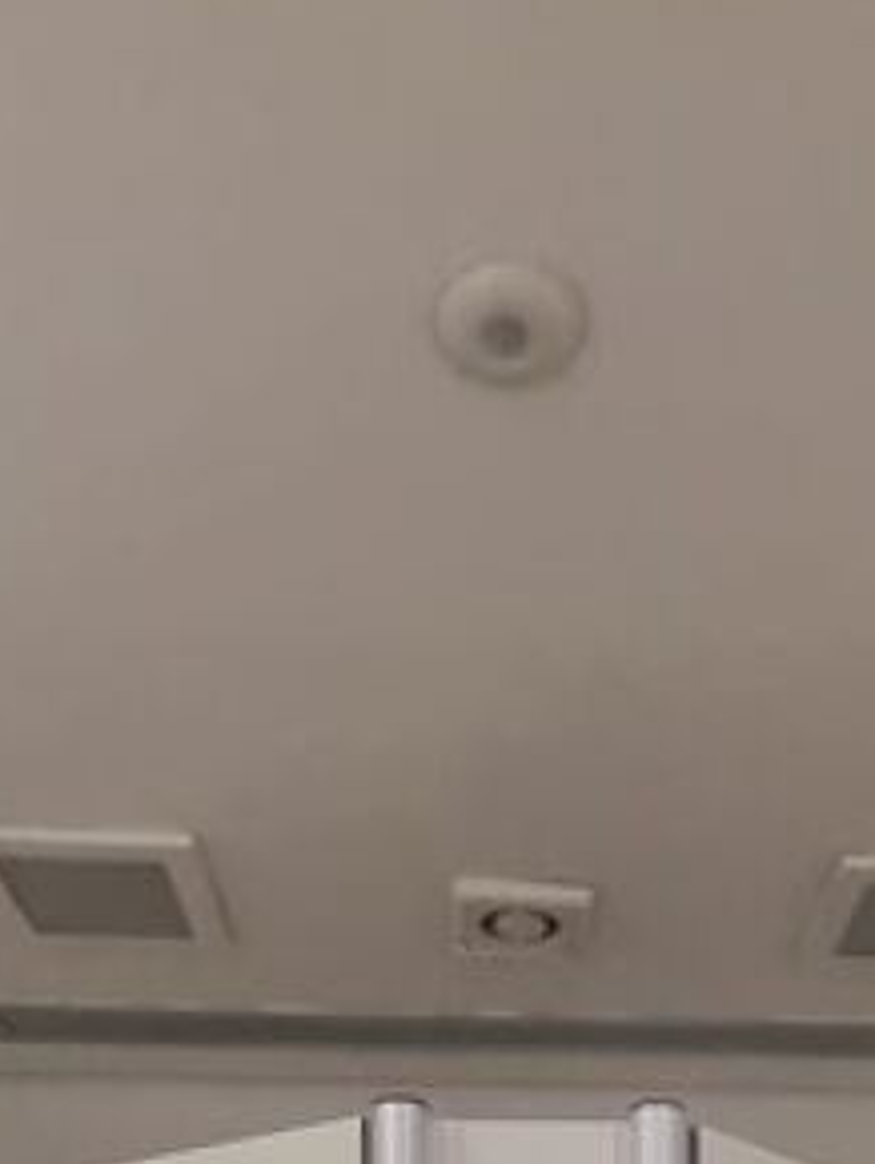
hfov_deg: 33.4
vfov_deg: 30.7
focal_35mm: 43
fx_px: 1447
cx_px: 562
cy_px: 1622
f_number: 2.2
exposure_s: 1/60
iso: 320
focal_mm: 1.74
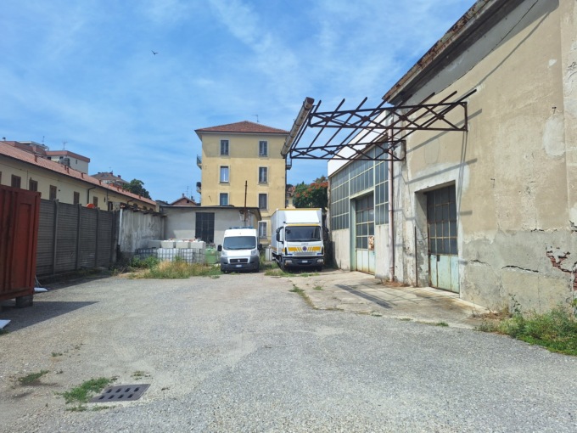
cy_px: 216
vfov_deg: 58.9
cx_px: 288
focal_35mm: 23
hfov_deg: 73.9
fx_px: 383
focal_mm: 5.54
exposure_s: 1/2725
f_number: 1.8
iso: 40
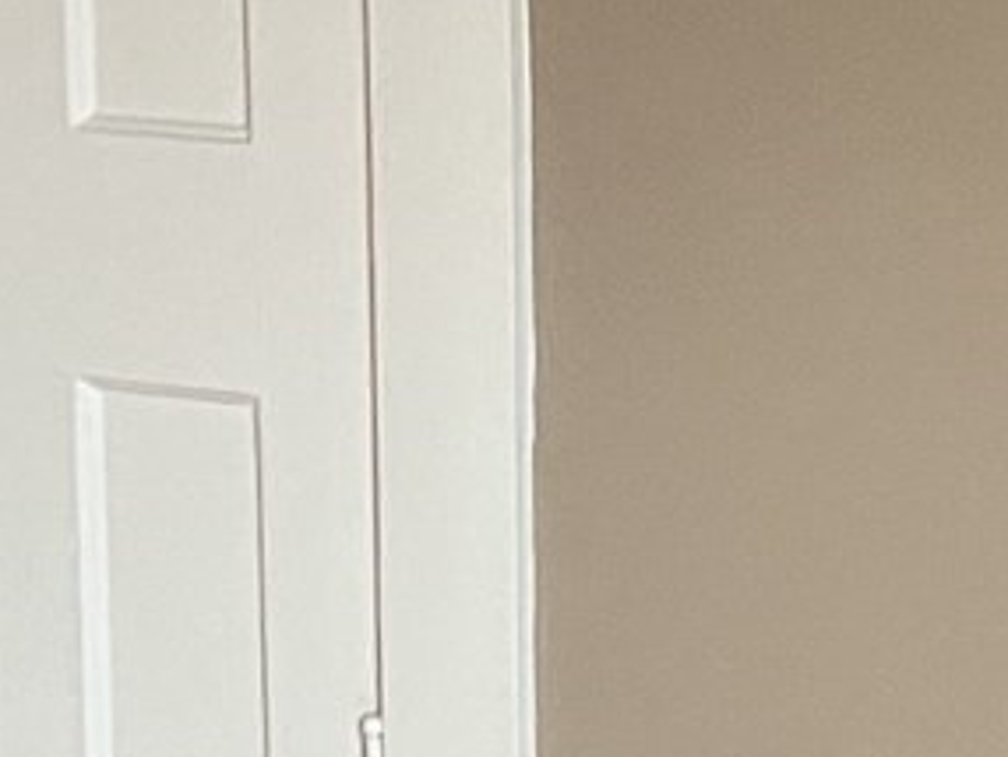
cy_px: -176
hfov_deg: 10.3
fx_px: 5421
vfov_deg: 7.9
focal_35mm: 186
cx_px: 1406
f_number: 1.5
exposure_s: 1/60
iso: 320
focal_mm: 5.7
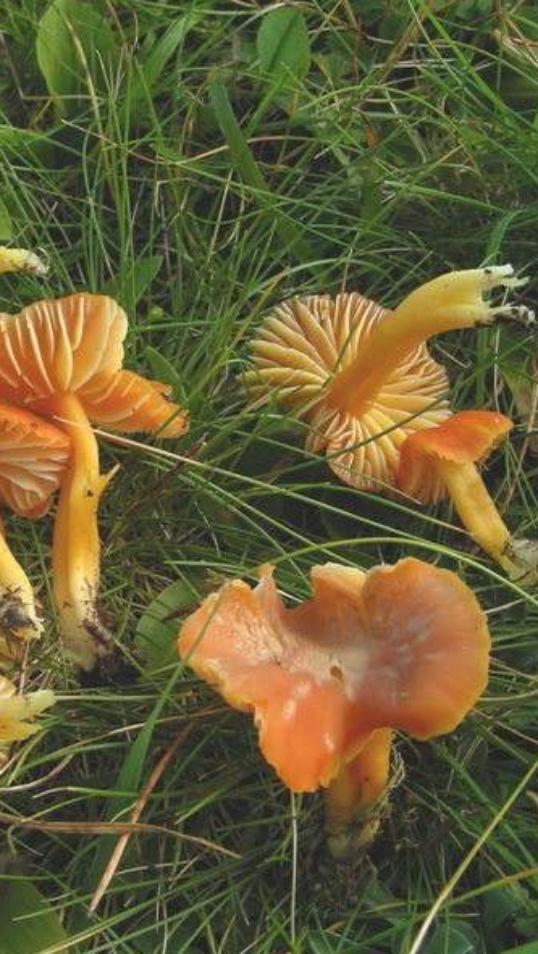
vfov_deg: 37.2
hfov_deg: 20.9
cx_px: 36
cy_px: 481
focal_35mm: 56
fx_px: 1418
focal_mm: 6.3
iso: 50
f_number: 3.5
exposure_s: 1/122
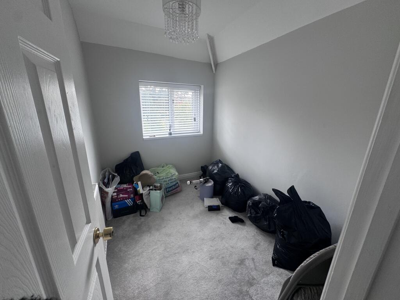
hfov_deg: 102.1
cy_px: 150
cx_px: 200
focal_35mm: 14
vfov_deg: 85.7
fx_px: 162
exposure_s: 1/99
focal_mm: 2.22
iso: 80
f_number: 2.2
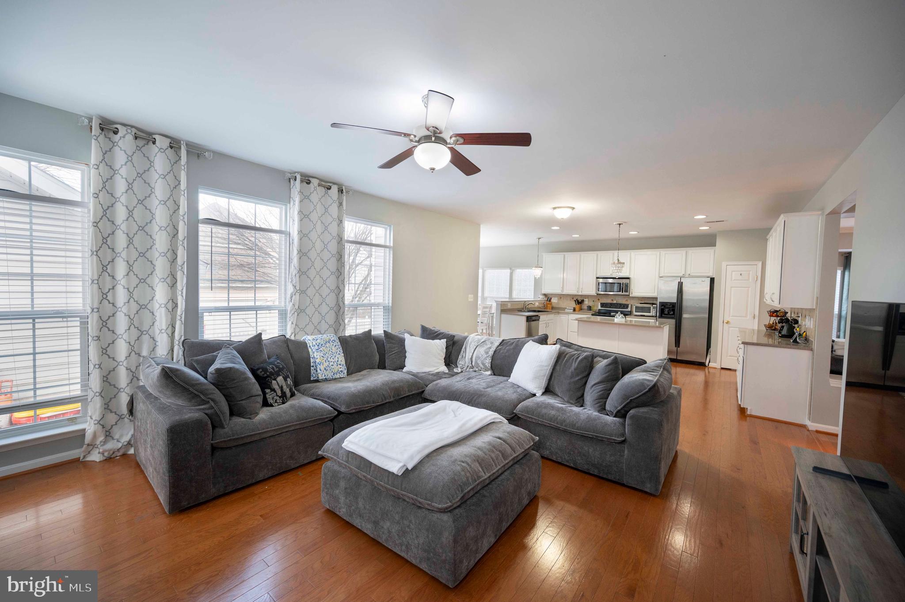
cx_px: 452
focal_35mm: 14
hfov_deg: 104.3
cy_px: 301
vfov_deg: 81.1
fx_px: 352
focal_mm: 14
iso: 1000
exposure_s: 1/320
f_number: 5
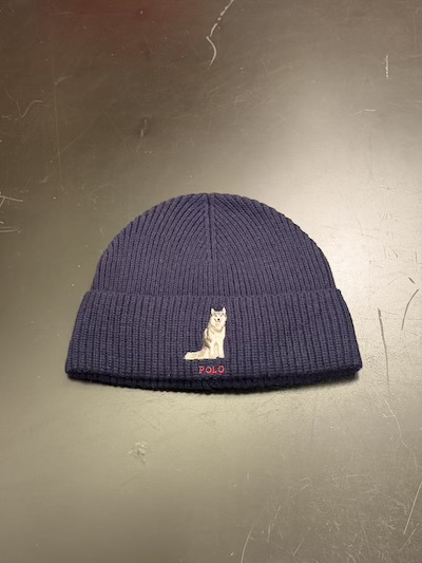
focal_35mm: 48
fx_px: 780
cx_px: 211
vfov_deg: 39.6
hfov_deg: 30.3
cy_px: 282
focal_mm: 6.76
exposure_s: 1/30
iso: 500
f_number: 1.78
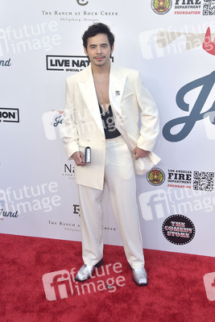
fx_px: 394
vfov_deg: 44.5
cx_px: 108
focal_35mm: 44
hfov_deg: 30.5
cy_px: 161
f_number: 6.3
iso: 400
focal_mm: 44
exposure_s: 1/250
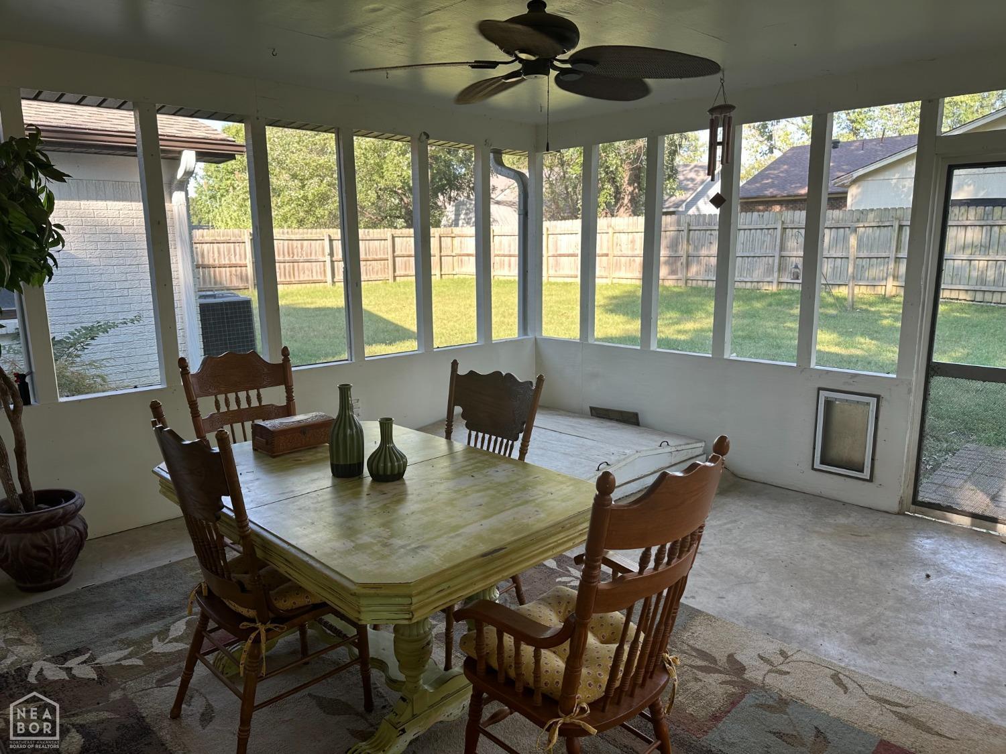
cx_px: 503
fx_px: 697
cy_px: 377
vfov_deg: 56.8
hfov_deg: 71.6
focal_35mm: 24
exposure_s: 1/157
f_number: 1.78
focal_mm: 6.86
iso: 64
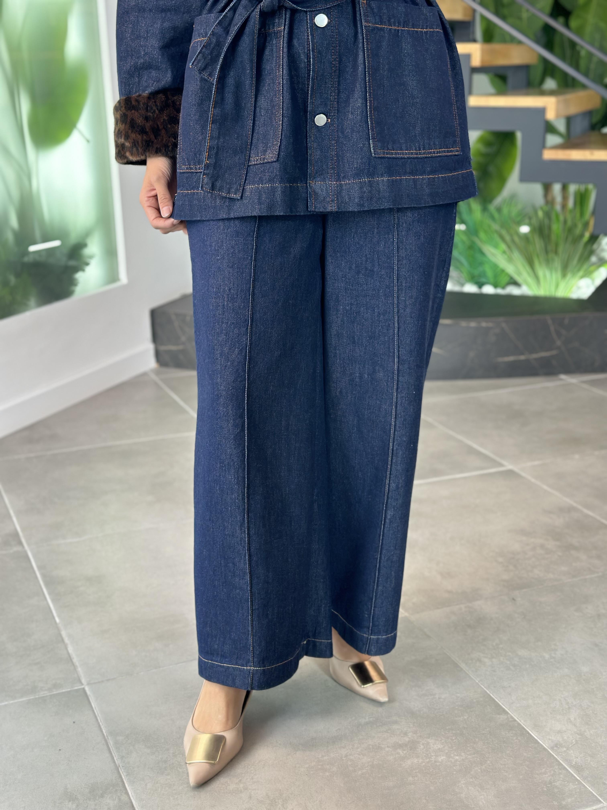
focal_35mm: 48
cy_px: 405
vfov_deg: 39.7
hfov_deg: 30.3
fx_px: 1122
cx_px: 304
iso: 80
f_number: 1.78
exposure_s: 1/121
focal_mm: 6.86
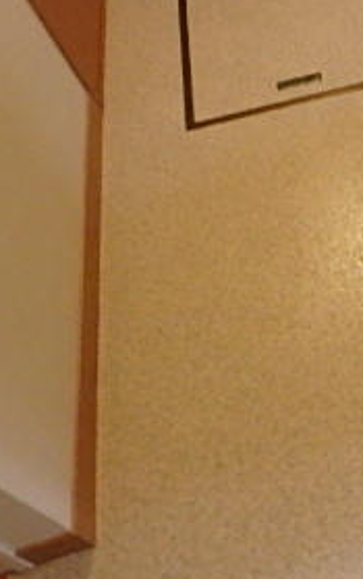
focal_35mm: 51
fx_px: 805
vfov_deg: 38.2
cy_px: 125
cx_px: 610
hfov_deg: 20.1
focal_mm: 3.7
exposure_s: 1/20
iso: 800
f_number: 3.5
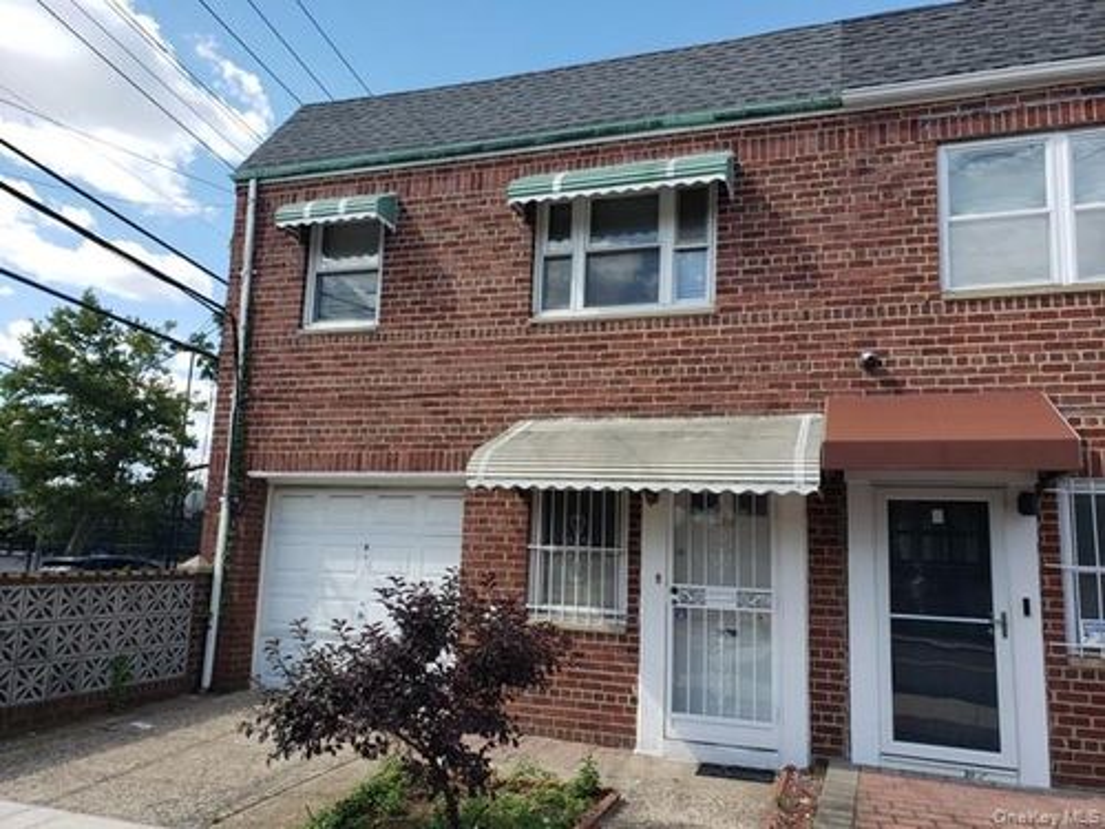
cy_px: 414
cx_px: 552
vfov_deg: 53.1
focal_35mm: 26
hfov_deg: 67.3
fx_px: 830
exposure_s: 1/720
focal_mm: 4.3
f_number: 2.4
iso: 50
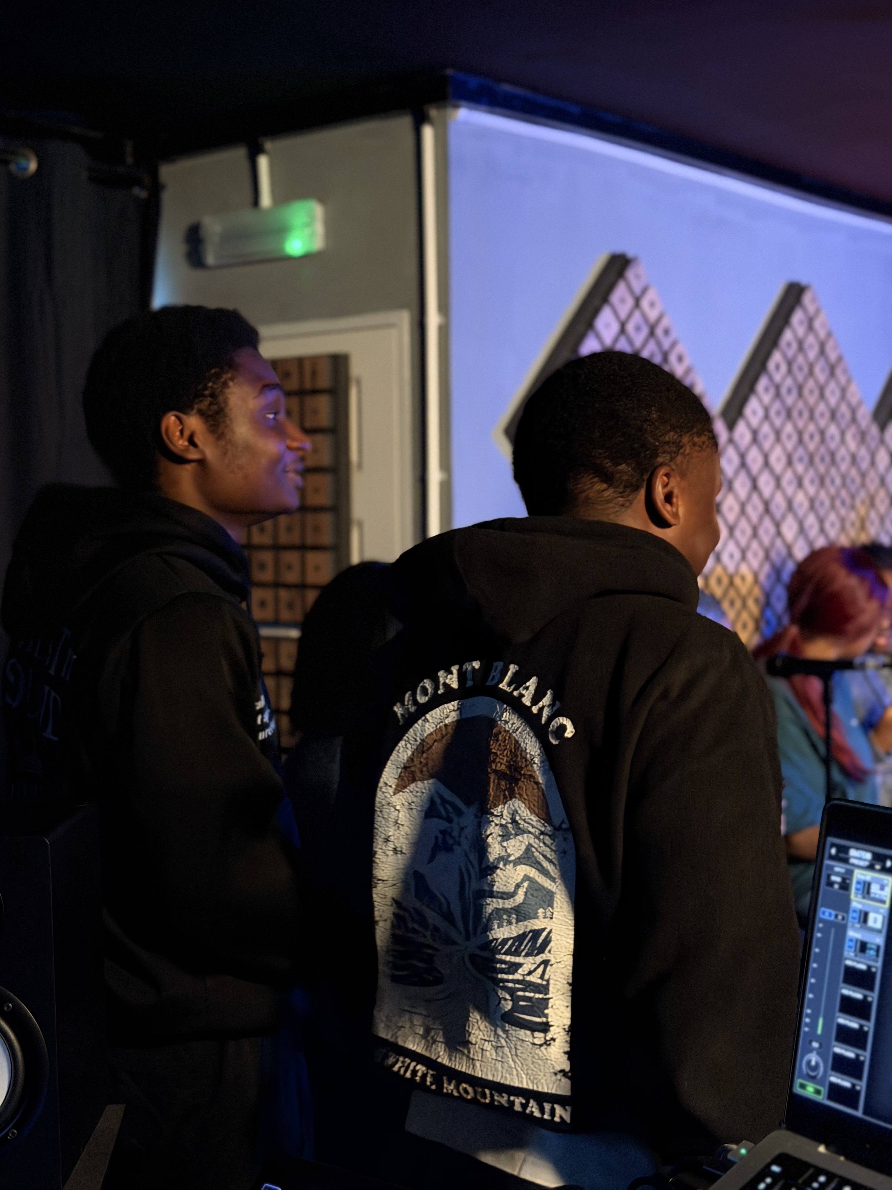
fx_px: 1649
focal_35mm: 48
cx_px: 446
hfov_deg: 30.3
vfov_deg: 39.7
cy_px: 595
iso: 500
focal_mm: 6.76
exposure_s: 1/34
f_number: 1.78
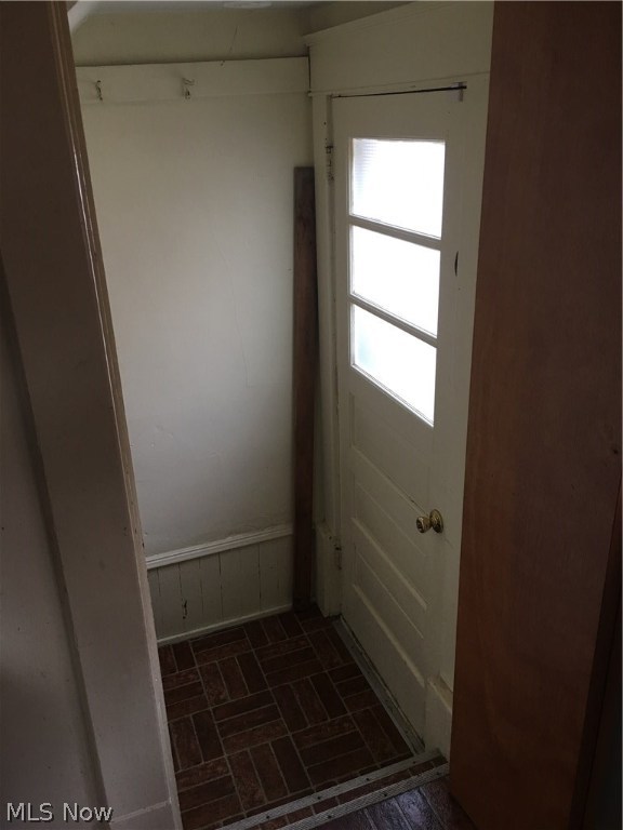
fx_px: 696
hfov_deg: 48.2
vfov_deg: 61.7
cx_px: 312
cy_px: 415
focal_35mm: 29
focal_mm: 4.15
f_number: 2.2
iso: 40
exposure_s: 1/15
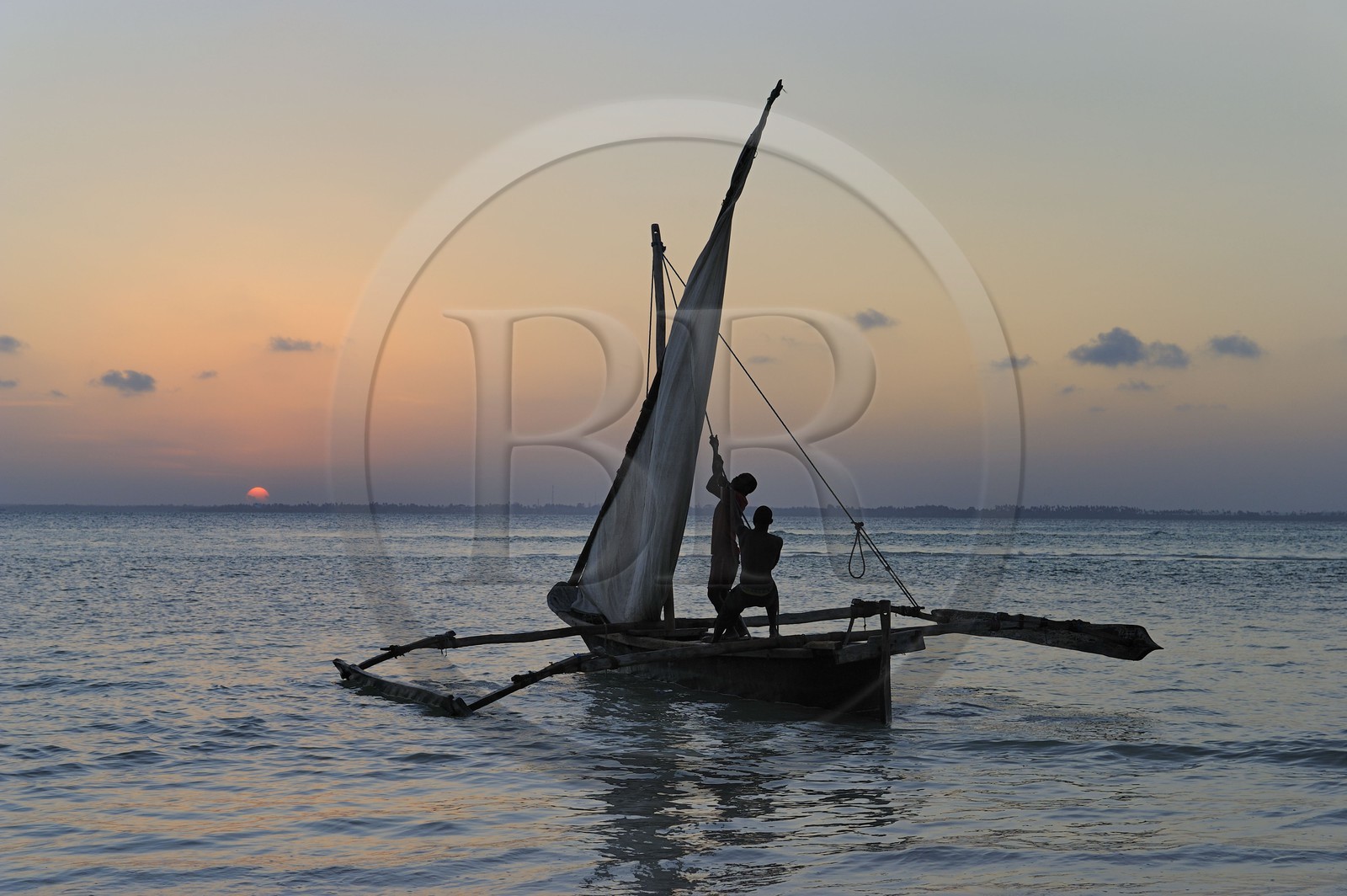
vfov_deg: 21.9
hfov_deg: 32.4
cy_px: 448
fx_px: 2318
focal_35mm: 62
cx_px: 674
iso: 400
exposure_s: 1/160
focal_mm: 62
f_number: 8
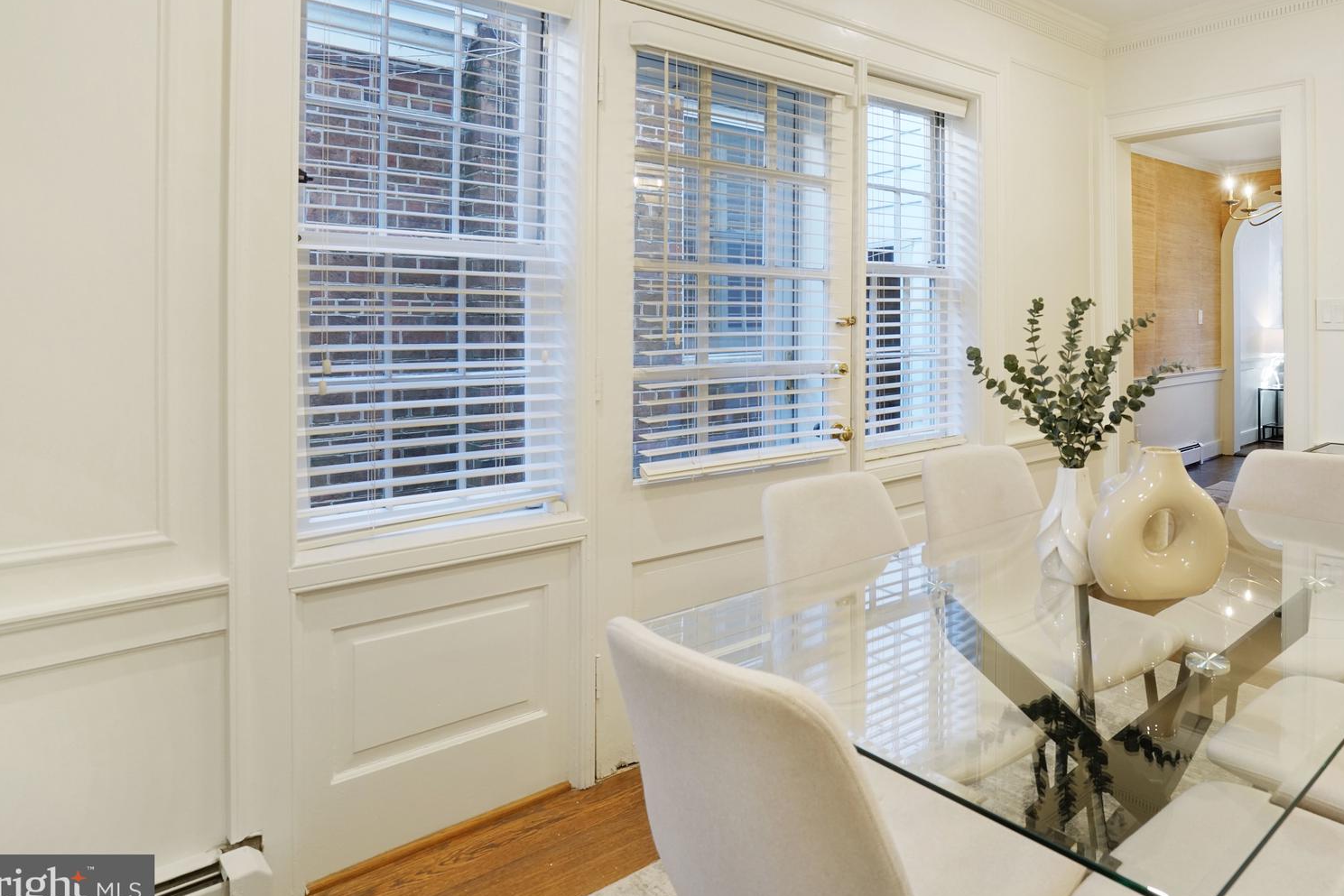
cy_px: 304
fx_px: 821
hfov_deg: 76.5
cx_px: 878
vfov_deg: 56.1
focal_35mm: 22
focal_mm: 16
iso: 1250
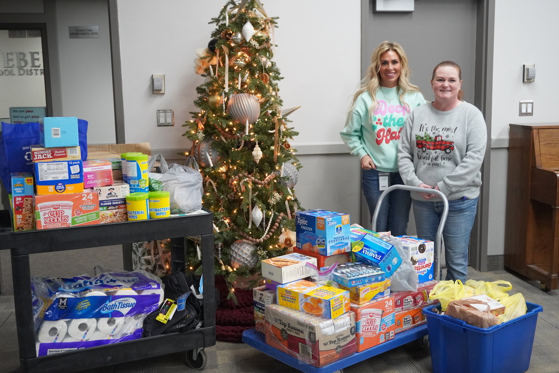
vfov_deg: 34.2
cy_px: 186
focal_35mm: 39
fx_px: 606
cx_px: 280
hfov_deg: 49.5
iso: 3200
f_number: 4.5
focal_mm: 26
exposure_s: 1/160
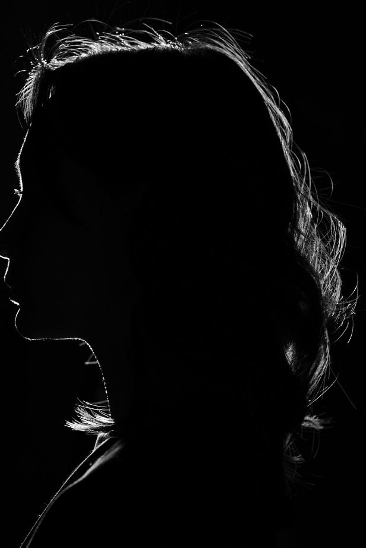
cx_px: 158
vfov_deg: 15.8
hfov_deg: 10.6
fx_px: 1964
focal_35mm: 129
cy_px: 358
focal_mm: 85
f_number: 3.5
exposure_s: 1/40
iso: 400
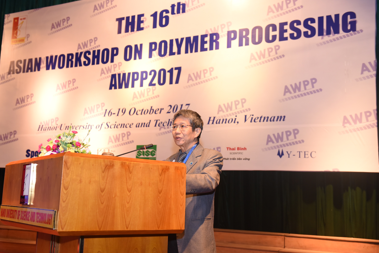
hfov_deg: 47.4
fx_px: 432
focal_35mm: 41
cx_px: 178
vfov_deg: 32.6
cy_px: 129
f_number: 3.5
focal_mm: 38
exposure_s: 1/125
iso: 1600
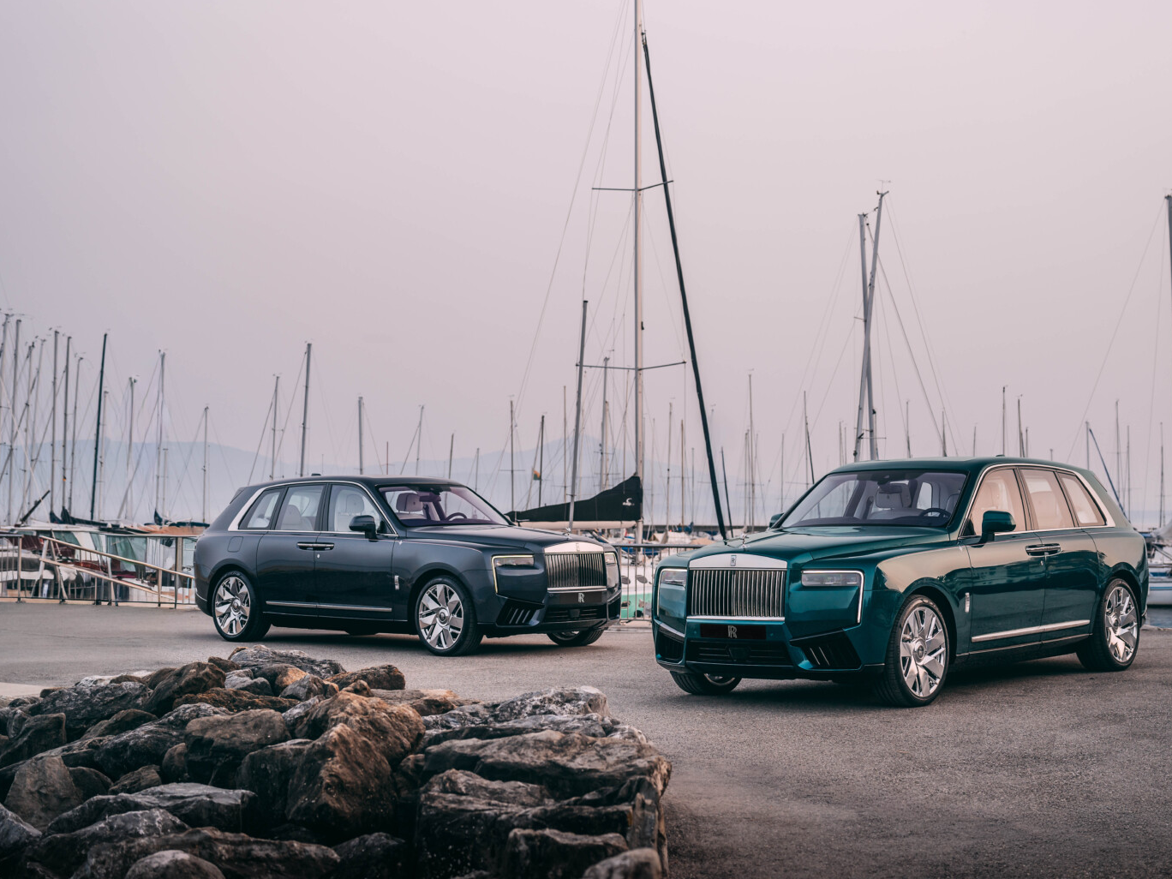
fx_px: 1964
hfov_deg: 33.2
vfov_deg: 25.2
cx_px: 649
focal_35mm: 58
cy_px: 433
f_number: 2.8
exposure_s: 1/30
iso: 100
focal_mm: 43
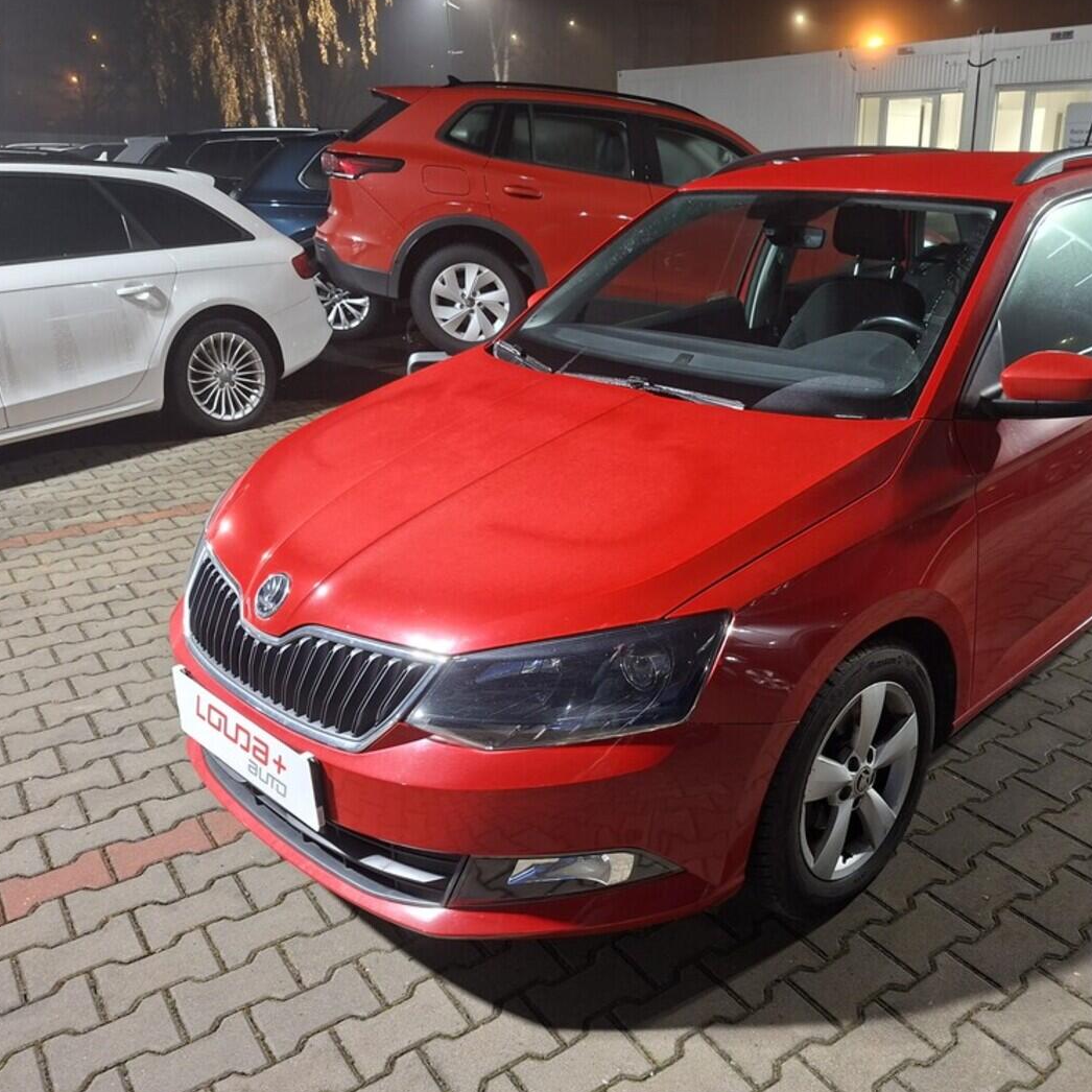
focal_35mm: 28
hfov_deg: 56.1
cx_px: 728
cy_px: 551
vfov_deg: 57.3
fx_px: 999
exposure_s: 1/33
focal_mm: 5.54
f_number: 1.8
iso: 320
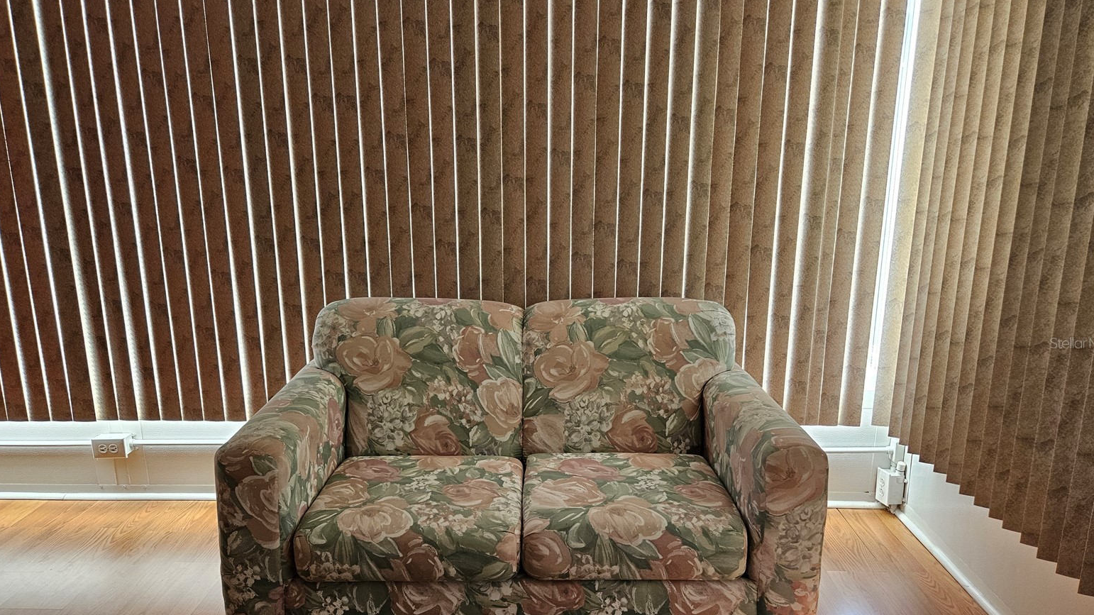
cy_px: 343
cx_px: 549
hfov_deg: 71.9
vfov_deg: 44.3
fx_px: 754
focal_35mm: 26
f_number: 1.8
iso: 250
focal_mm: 5.4
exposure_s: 1/120
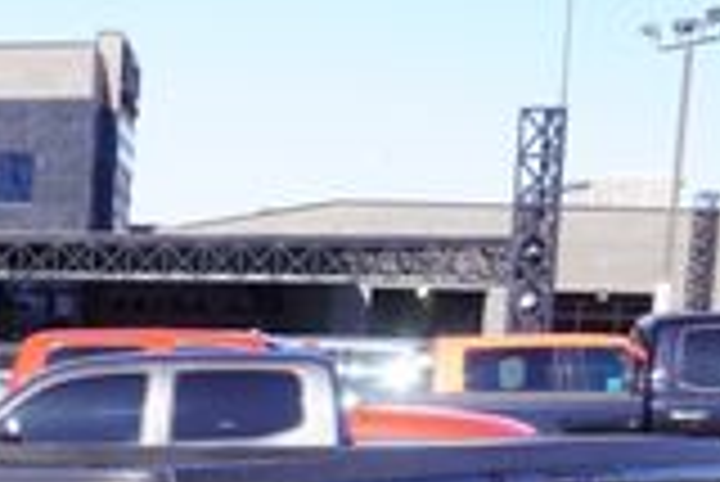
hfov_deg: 14.2
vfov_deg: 9.9
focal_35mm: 132
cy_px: 851
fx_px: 2642
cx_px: -472
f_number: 8
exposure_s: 1/125
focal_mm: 22
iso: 100
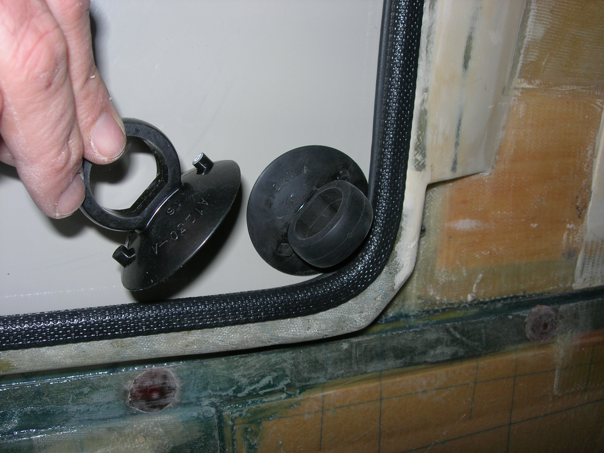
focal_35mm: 38
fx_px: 663
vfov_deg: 37.7
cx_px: 302
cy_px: 226
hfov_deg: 49.0
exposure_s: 1/60.1
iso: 64
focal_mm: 7.8
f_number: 4.8
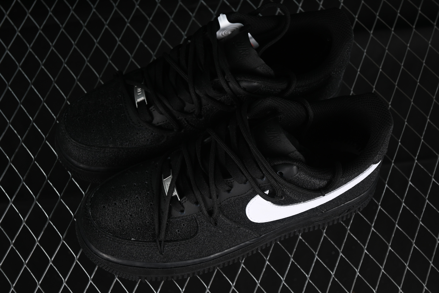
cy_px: 146
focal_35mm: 75
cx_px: 220
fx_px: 915
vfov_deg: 18.2
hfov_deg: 27.0
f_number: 6.3
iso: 160
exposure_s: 1/40
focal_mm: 50
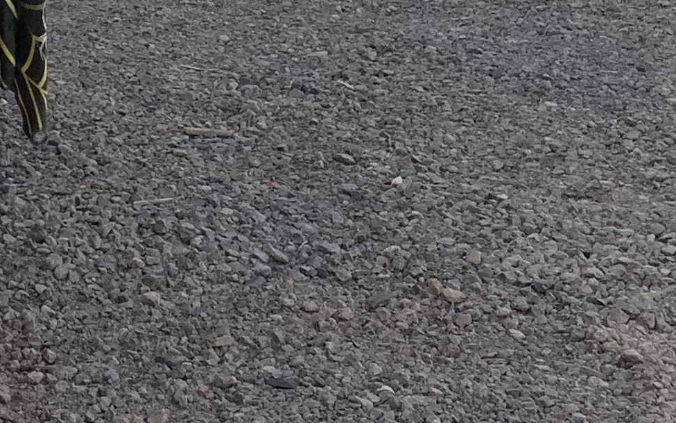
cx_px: 96
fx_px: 2100
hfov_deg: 18.1
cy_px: -241
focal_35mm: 114
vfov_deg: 11.0
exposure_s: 1/122
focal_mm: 4.25
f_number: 1.8
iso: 50
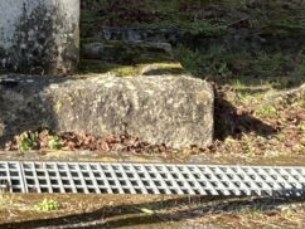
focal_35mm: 148
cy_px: -333
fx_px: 1305
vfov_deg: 9.0
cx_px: 18
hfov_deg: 13.2
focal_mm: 3.99
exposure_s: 1/546
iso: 20
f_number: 1.8
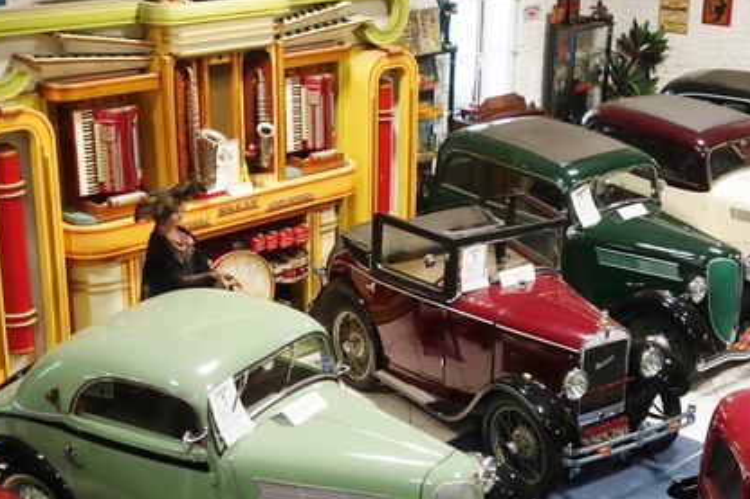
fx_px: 1291
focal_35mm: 62
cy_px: 312
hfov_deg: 32.3
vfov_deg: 21.8
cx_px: 460
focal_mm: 16.01
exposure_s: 1/20
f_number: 3.2
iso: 800
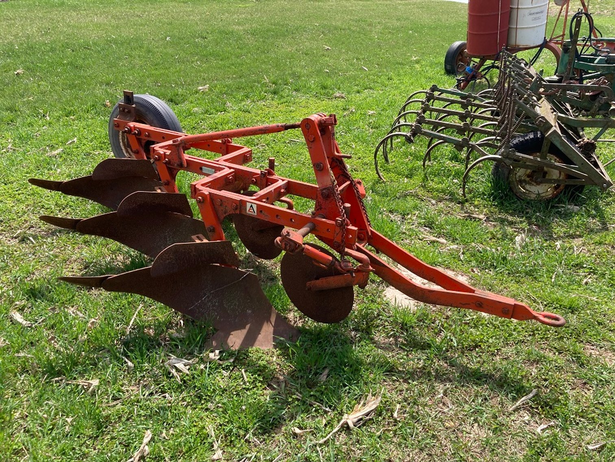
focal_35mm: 28
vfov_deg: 49.8
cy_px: 231
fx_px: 497
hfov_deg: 63.4
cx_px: 308
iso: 20
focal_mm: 3.99
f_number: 1.8
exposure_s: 1/685
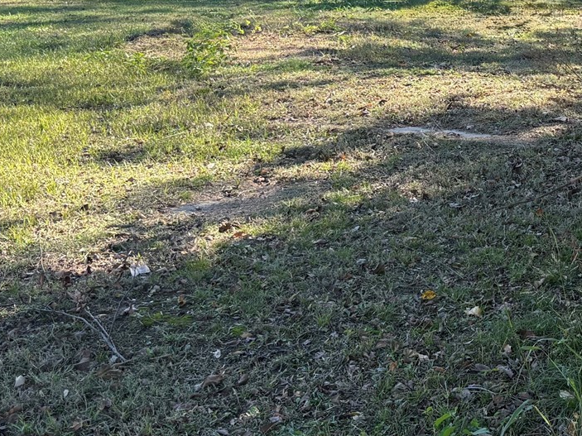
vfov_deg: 20.3
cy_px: 53
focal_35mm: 71
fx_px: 1194
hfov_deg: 26.7
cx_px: 491
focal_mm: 5.96
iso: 64
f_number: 1.6
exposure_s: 1/1099
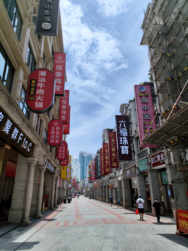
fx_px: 174
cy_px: 126
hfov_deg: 56.8
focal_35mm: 24
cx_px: 94
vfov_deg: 71.6
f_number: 1.9
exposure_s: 1/5000
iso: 50
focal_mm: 6.92
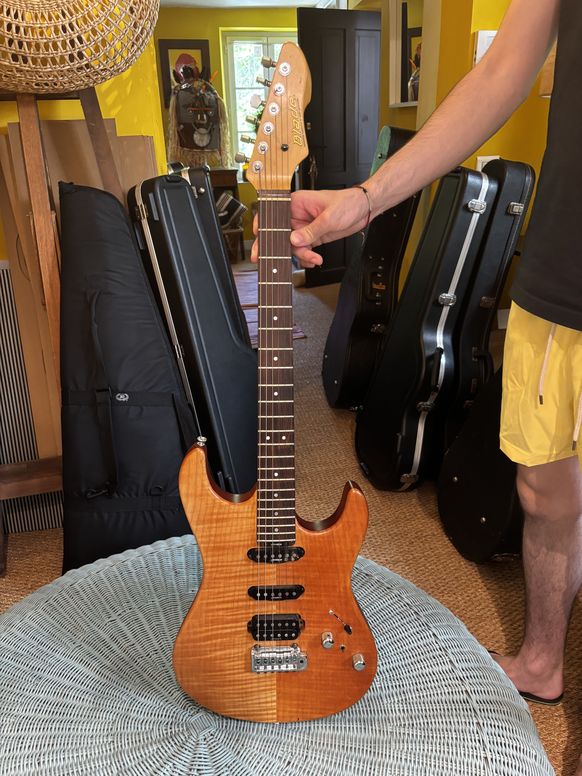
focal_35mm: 26
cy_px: 388
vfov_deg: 67.3
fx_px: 583
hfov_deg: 53.1
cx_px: 291
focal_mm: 5.96
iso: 400
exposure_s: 1/33
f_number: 1.6
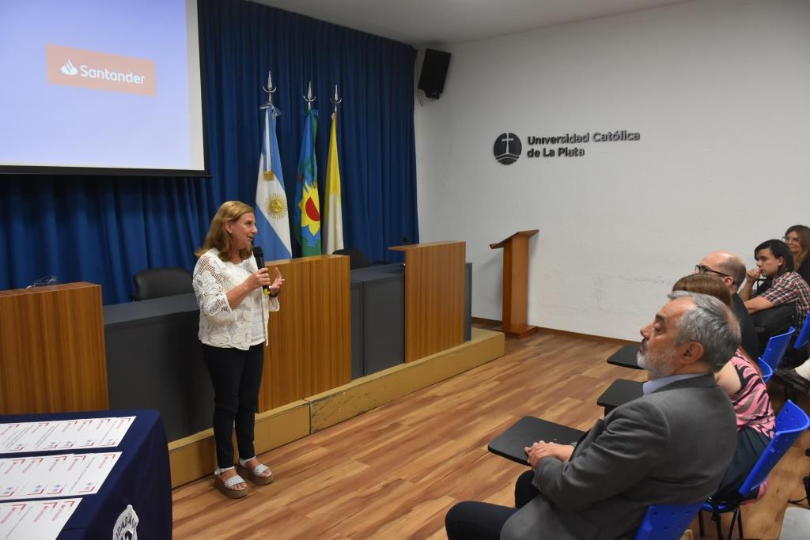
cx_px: 405
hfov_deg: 67.4
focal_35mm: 27
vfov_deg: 47.9
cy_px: 270
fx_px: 608
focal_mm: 18
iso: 1600
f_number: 5.6
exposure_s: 1/125
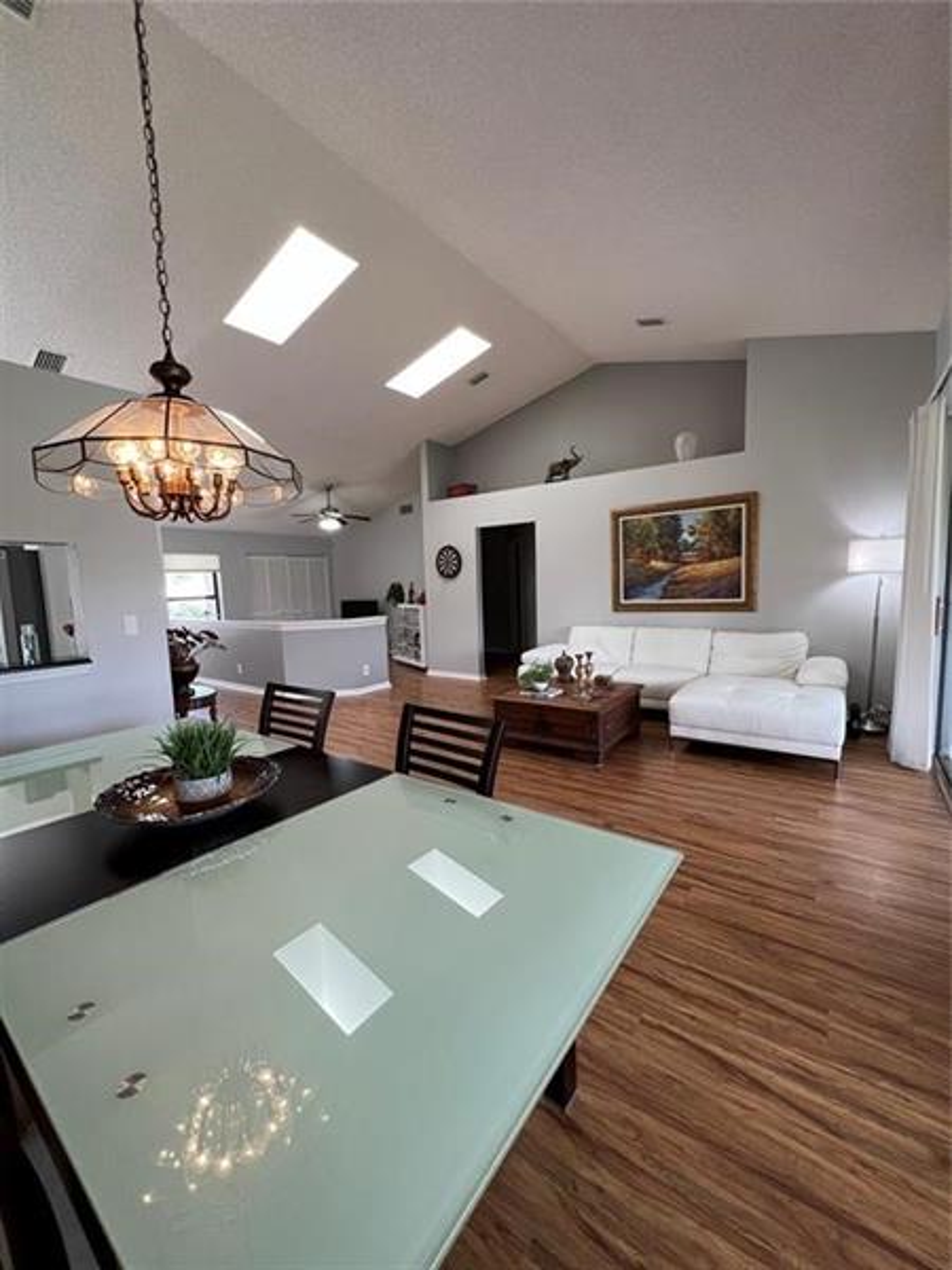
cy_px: 635
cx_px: 476
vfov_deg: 106.2
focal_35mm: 13
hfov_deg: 89.9
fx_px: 477
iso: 200
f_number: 1.8
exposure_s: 1/120
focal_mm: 1.57
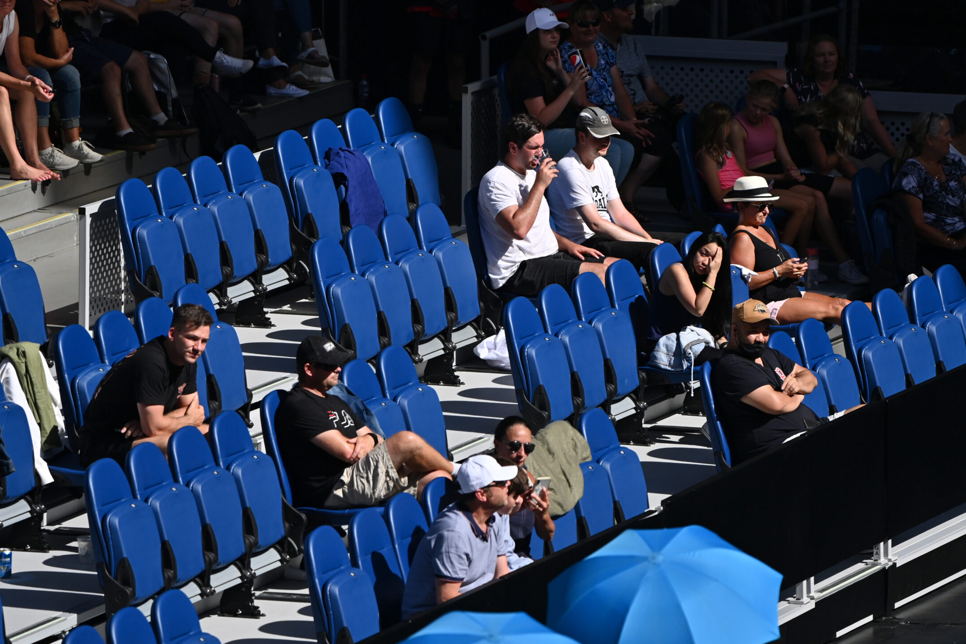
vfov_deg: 3.6
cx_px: 530
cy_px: 273
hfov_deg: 5.5
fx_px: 10143
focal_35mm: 378
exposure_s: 1/2500
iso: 200
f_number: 5.6
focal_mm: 320
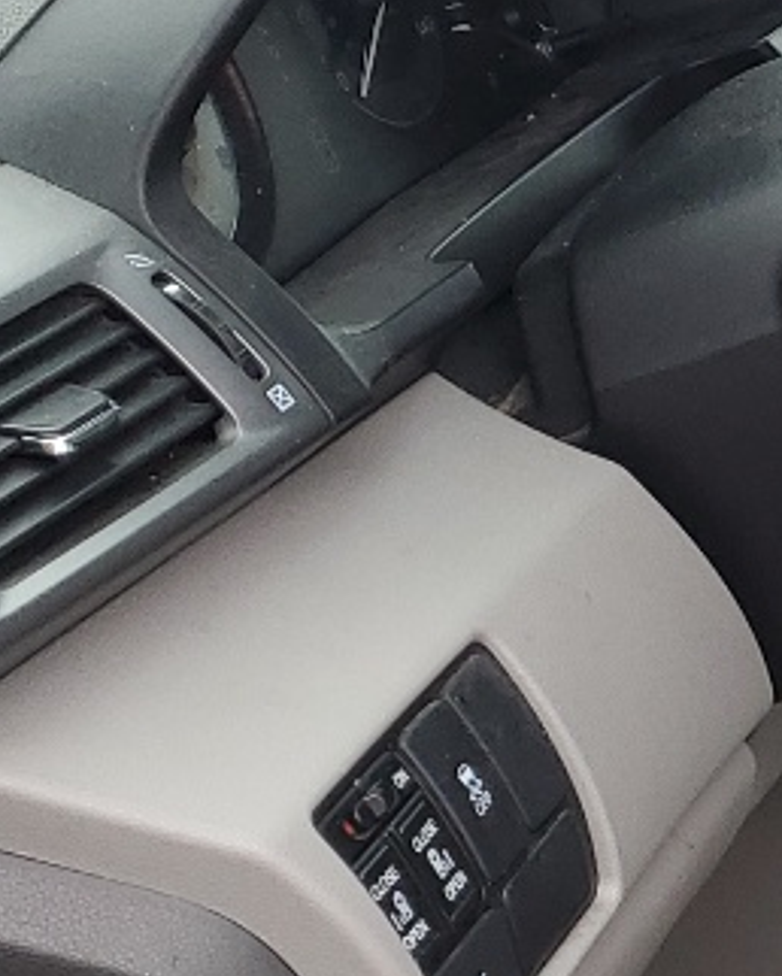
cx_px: 1788
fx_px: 3642
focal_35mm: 126
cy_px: 633
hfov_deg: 10.7
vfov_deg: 15.2
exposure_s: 1/263
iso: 50
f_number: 1.5
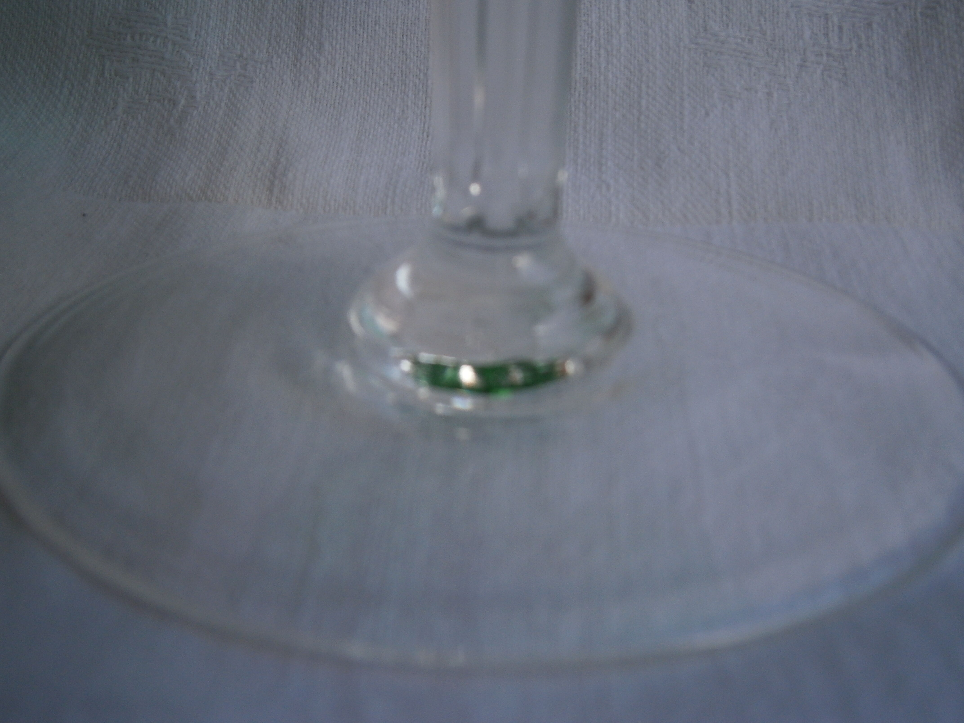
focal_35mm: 47
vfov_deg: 30.9
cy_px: 362
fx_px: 1309
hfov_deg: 40.4
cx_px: 482
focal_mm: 8.3
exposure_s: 1/400
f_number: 3.4
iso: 80
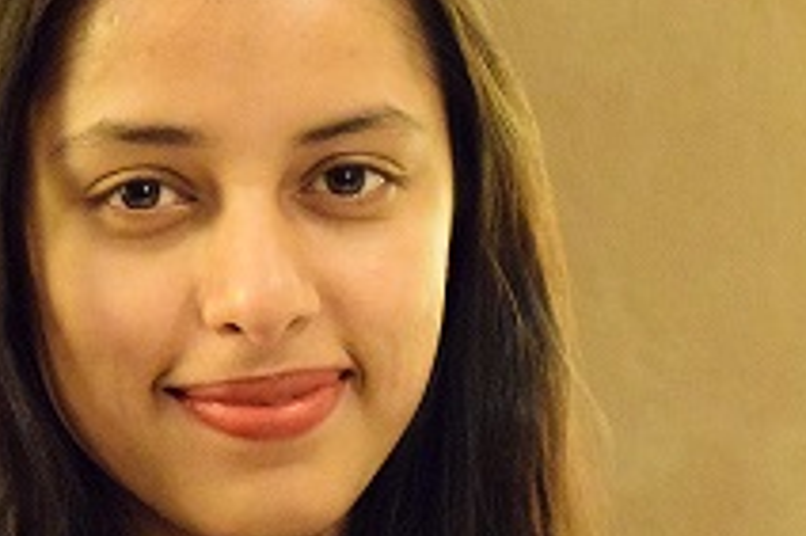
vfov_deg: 7.1
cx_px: 240
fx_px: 4344
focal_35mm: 194
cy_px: 363
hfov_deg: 10.6
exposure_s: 1/30
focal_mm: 55
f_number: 4.5
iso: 12800
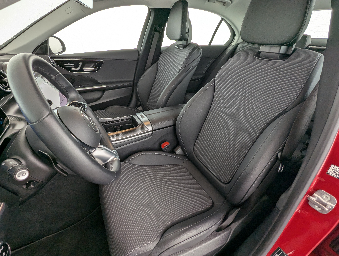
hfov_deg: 94.4
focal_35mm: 16
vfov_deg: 78.2
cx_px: 170
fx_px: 157
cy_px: 128
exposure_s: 1/42.4
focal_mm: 2.35
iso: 44
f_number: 2.2
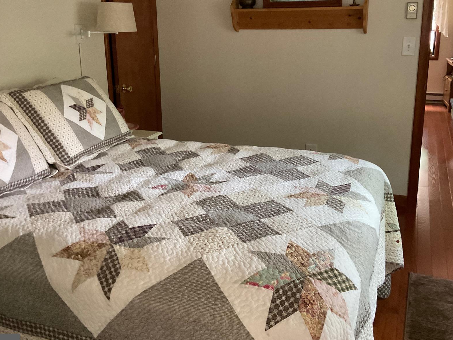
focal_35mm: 38
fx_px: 497
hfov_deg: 48.9
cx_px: 244
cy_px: 135
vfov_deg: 37.6
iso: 320
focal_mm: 3
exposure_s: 1/35
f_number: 1.8
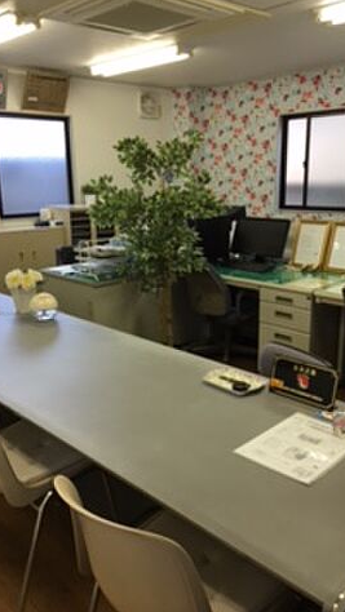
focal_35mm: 32
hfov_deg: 36.7
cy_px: 303
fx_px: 520
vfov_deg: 61.0
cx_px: 178
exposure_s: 1/33
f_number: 2.2
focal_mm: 4.15
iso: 25
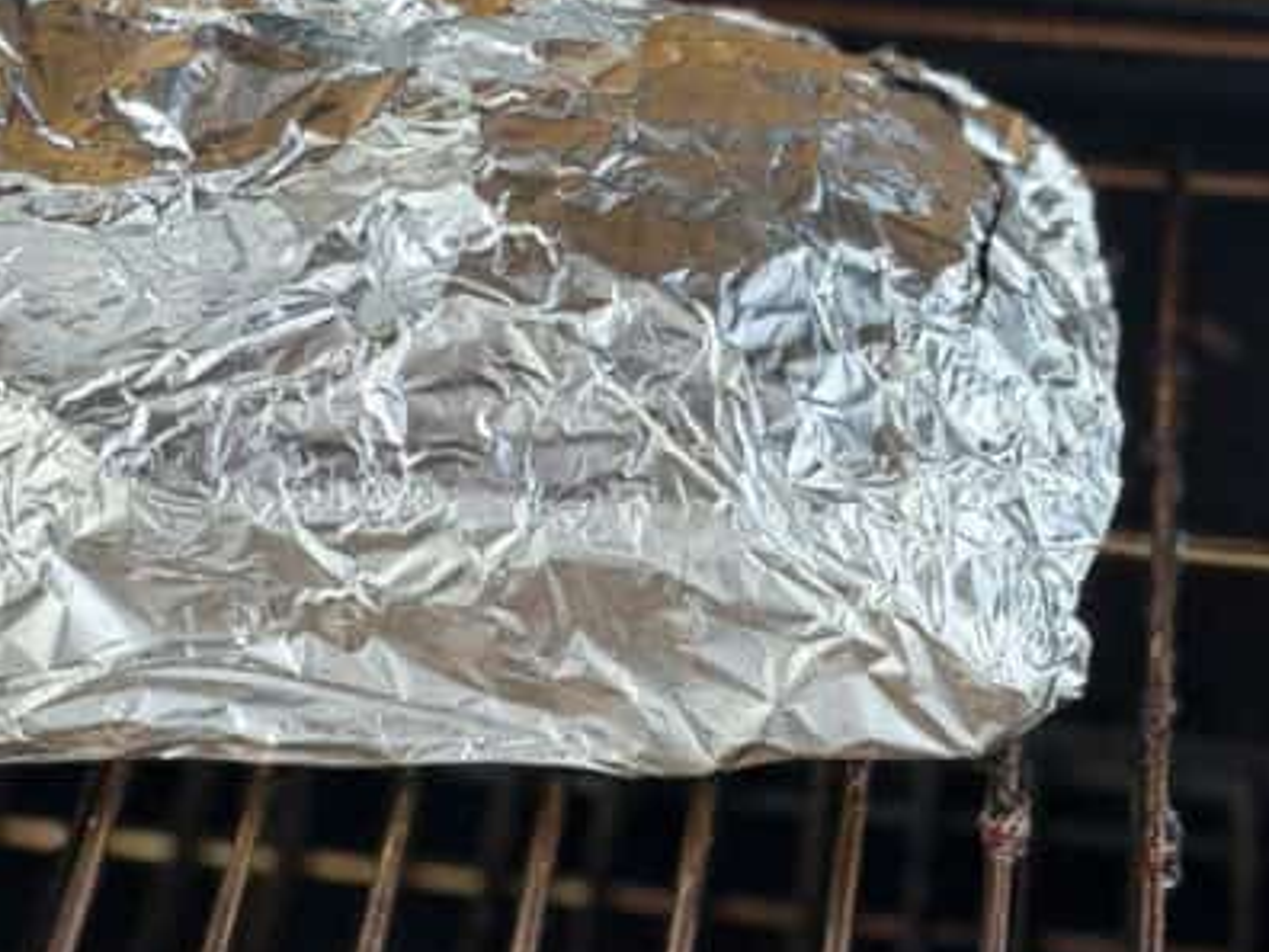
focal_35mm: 124
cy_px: 375
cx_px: 304
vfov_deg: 11.9
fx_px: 4546
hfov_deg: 15.8
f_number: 1.8
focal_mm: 6.8
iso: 64
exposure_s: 1/277
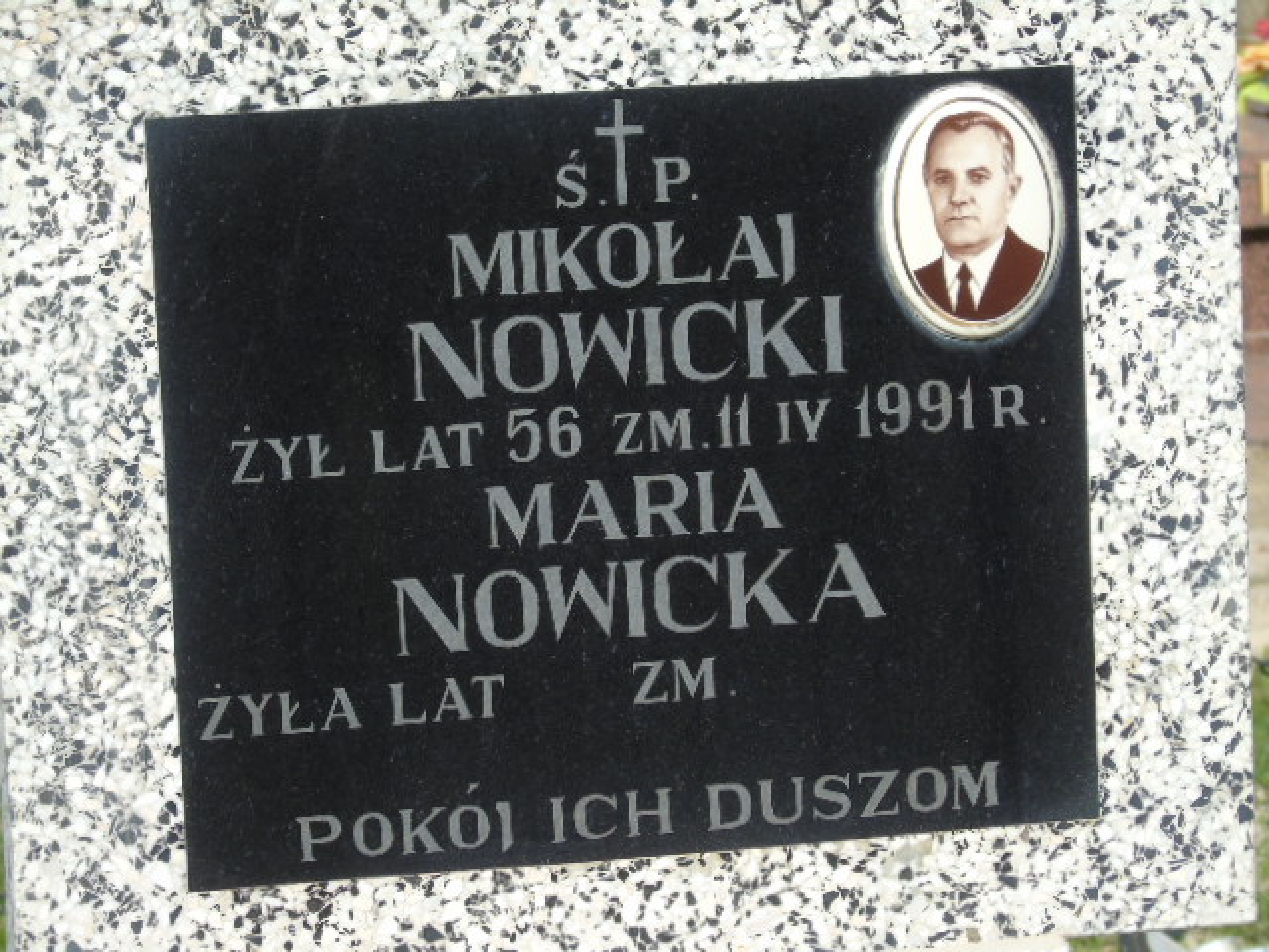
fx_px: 5206
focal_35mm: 142
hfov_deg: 13.9
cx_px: 634
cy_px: 476
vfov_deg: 10.4
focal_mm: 25
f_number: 4.7
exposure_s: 1/400
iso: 80
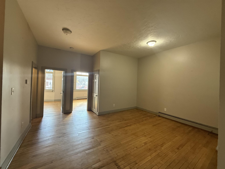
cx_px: 112
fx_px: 91
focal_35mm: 14
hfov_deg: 102.1
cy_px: 84
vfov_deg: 85.7
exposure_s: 1/120
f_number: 2.2
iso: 400
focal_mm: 2.22
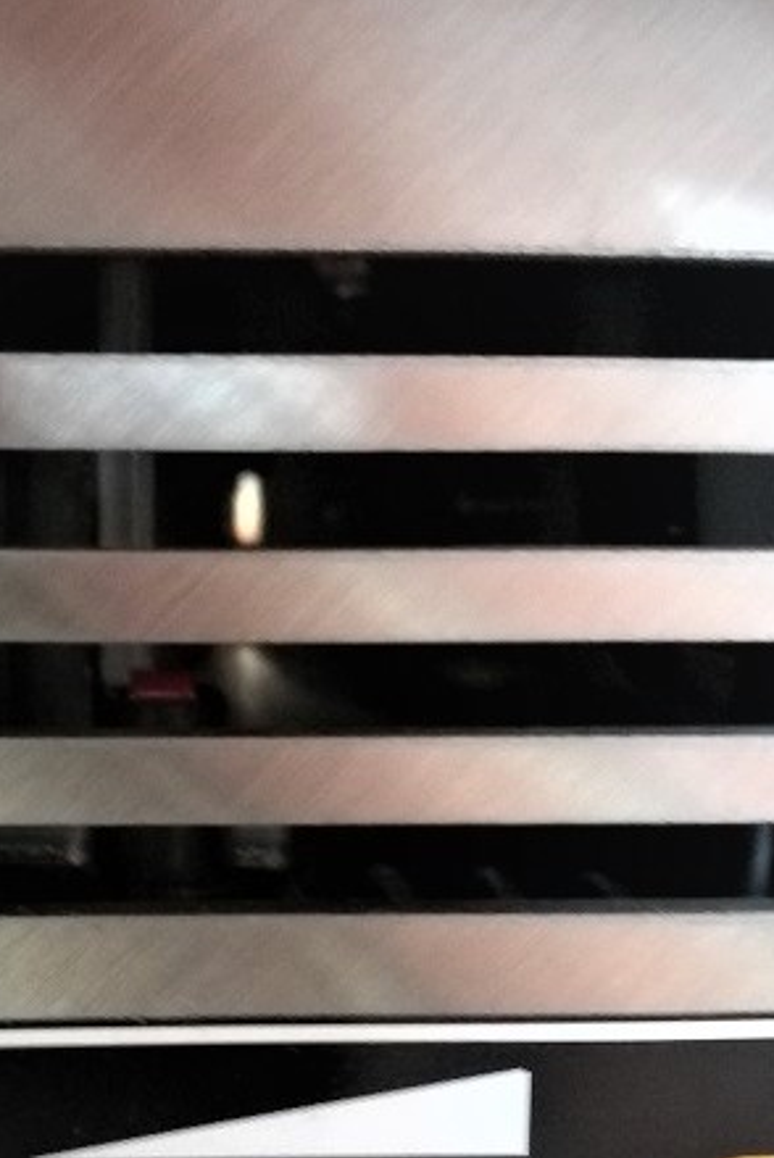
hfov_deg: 26.2
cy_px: 779
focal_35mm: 51
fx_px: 1642
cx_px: 200
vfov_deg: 38.4
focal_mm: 4.5
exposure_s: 1/16.7
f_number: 2.2
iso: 1250
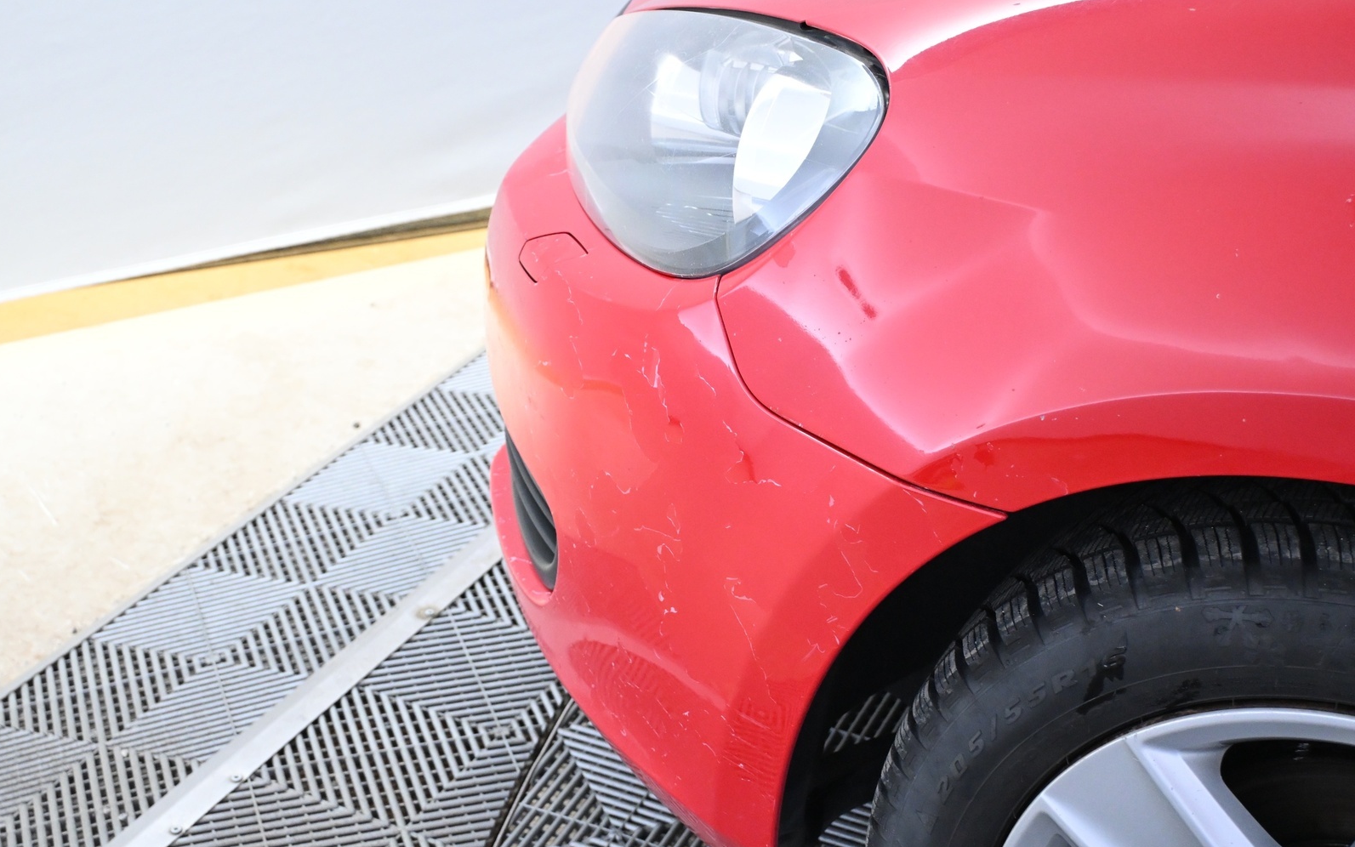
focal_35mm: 58
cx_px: 683
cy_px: 458
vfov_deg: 22.5
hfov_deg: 35.4
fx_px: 2124
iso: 3200
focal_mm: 37
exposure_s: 1/80
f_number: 5.3
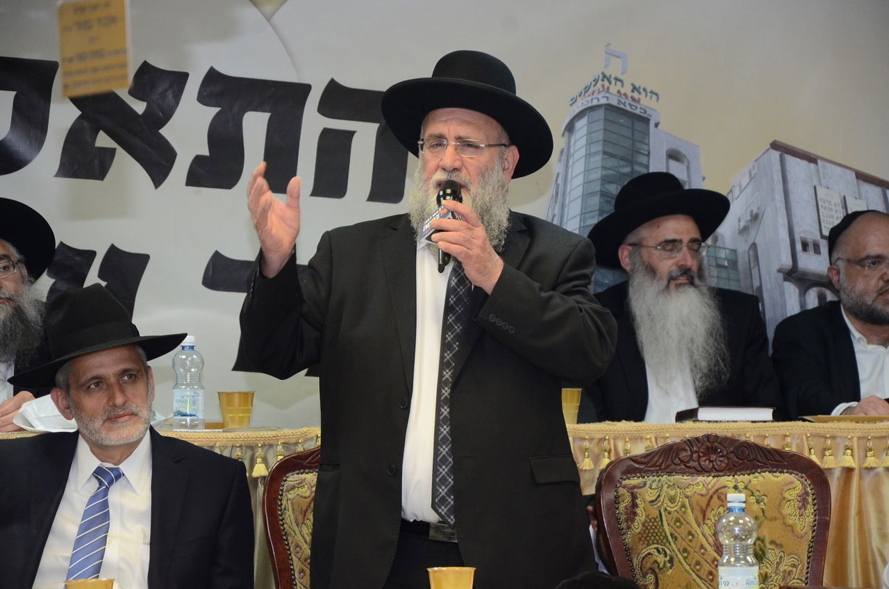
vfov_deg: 9.3
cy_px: 294
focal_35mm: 147
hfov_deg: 14.0
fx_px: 3623
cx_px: 444
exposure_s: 1/80
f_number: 5.6
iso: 1000
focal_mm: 98
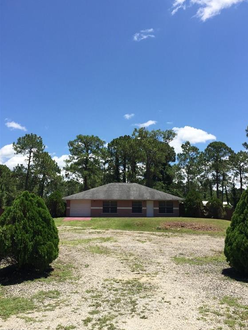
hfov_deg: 46.8
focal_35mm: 30
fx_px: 286
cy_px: 163
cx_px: 128
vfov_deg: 59.9
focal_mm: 4.15
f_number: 2.2
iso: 32
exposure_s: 1/2083
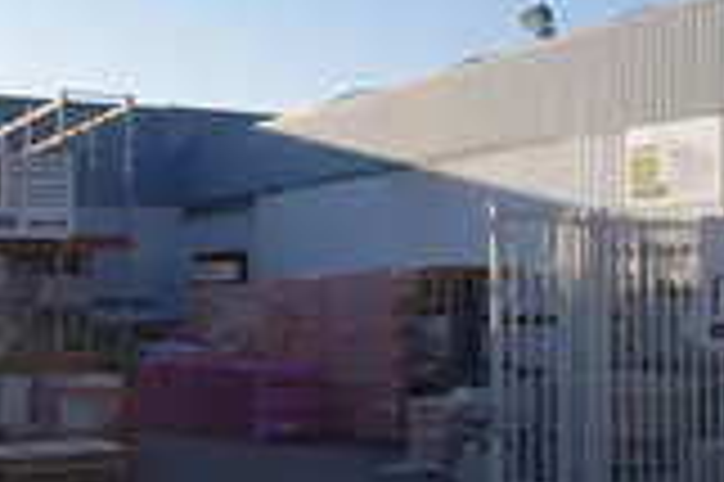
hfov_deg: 29.7
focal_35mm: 67
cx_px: 535
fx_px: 1346
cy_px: 158
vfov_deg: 20.2
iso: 200
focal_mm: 18
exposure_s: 1/800
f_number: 5
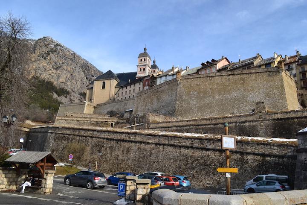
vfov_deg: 47.9
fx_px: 230
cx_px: 154
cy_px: 102
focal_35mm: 27
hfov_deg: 67.4
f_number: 10
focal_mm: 18
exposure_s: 1/320
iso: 400
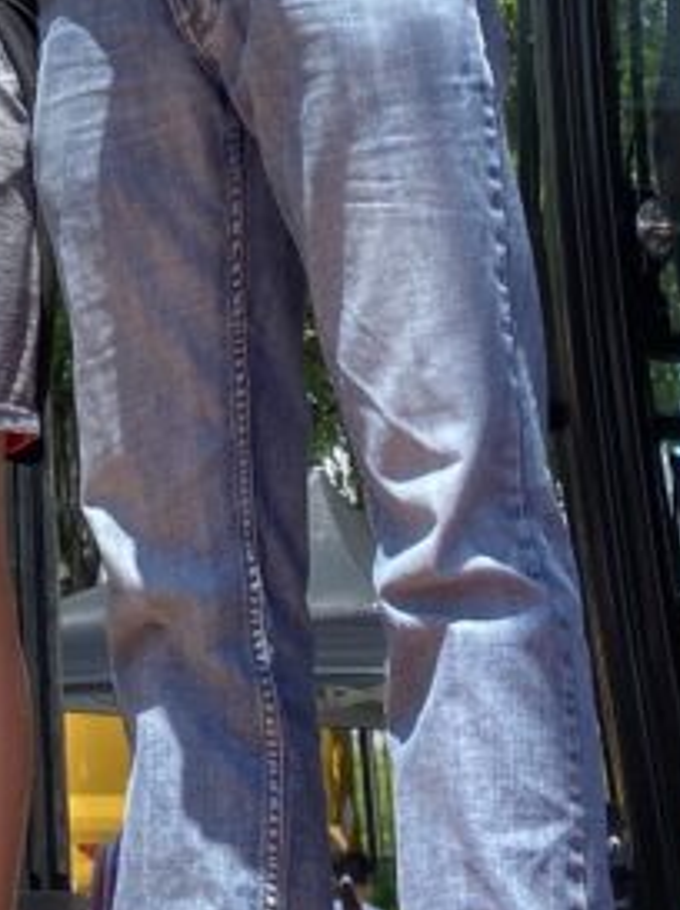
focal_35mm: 103
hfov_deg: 13.8
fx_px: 2704
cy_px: -663
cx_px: -213
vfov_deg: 16.4
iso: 32
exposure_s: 1/1901
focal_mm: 4.25
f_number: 1.8
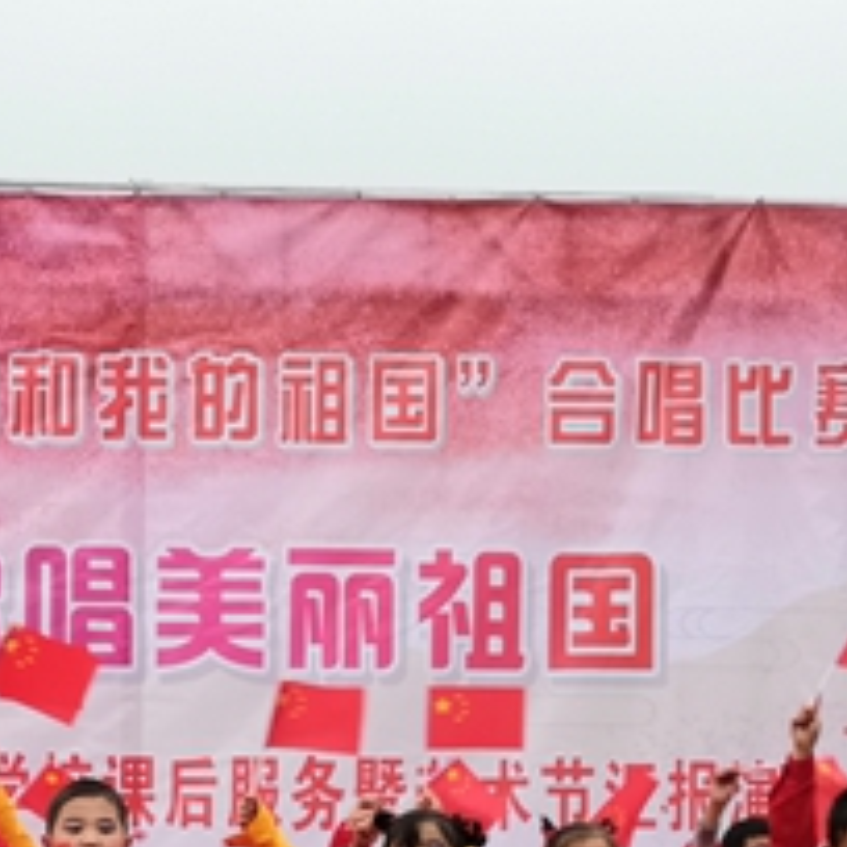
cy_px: 922
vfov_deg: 14.3
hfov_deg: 14.4
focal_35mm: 119
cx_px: -33
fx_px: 3294
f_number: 1.8
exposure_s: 1/120
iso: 64
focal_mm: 3.95
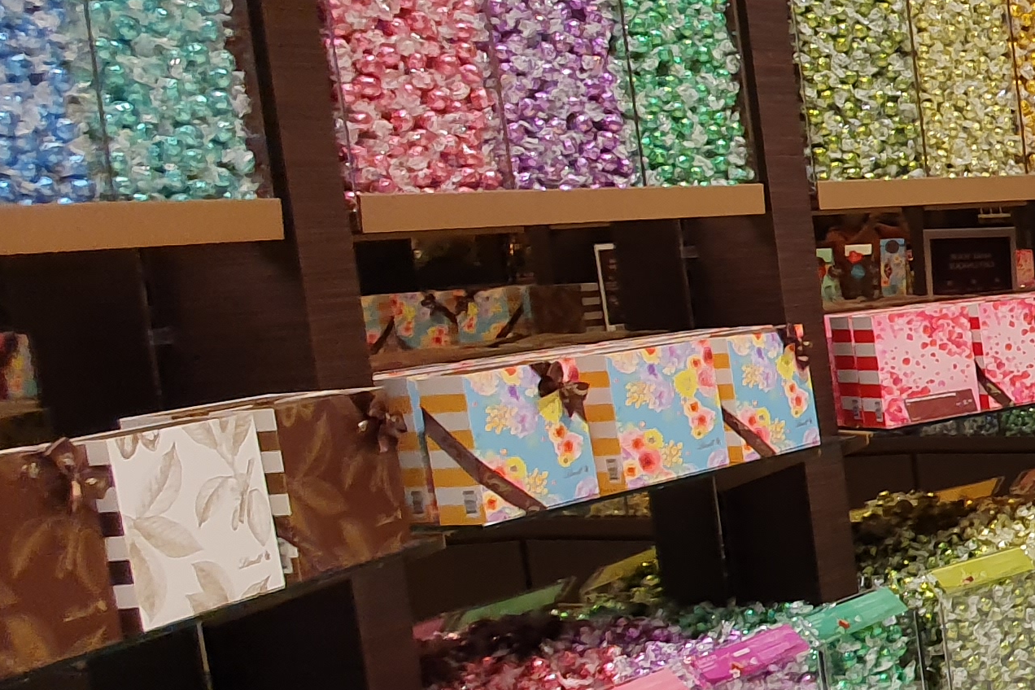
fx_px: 1409
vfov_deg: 27.5
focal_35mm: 49
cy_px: 335
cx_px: 1691
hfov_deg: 25.2
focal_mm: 1.8
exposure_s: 1/50
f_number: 2.2
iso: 80
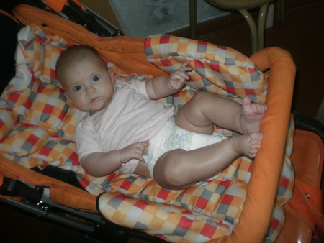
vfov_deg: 39.7
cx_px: 162
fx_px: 337
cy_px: 122
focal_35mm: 36
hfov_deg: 51.3
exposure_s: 1/30
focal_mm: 6.3
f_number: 3.1
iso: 125
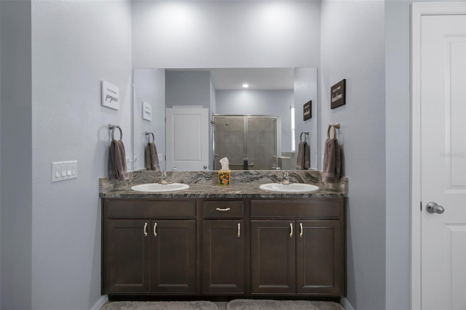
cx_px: 233
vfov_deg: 70.4
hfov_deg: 93.3
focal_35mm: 17
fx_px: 220
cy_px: 155
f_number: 8
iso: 320
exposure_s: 1/2.5
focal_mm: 17
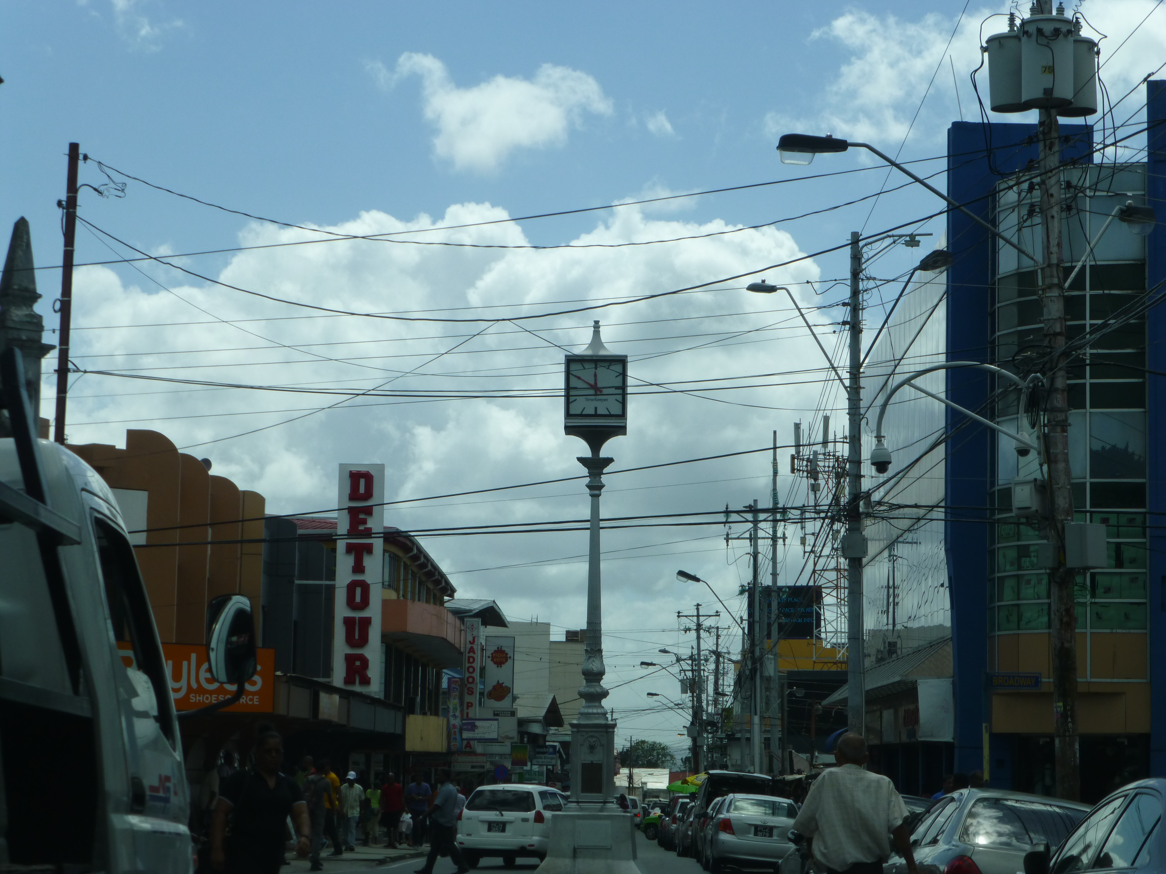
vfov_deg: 17.4
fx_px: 2863
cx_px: 583
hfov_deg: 23.0
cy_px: 437
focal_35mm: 85
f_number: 5.2
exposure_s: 1/800
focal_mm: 15.1
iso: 100
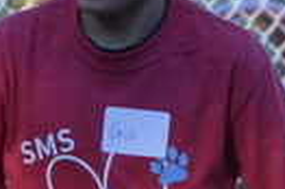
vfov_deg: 1.9
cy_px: 282
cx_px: 300
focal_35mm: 732
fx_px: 5788
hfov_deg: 2.8
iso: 320
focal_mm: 80
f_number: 5.6
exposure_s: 1/500
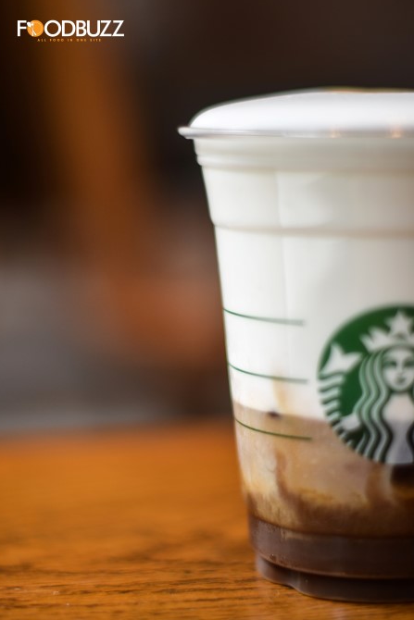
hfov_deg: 16.9
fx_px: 1396
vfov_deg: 25.1
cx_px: 214
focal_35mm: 81
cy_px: 326
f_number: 1.4
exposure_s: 1/250
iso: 100
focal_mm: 50
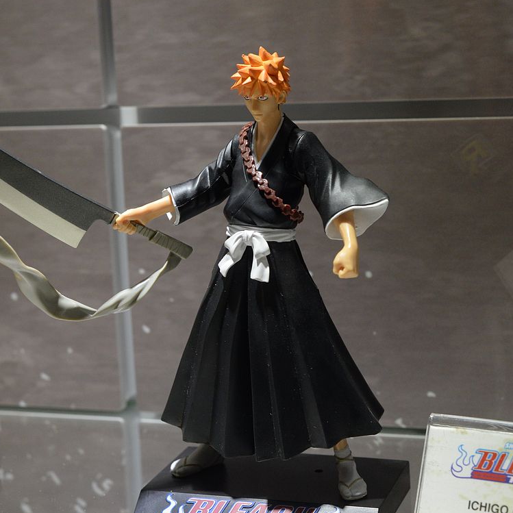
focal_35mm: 68
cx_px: 263
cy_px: 198
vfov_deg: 25.3
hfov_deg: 25.4
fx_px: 1140
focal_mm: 50
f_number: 6.3
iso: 2000
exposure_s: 1/160
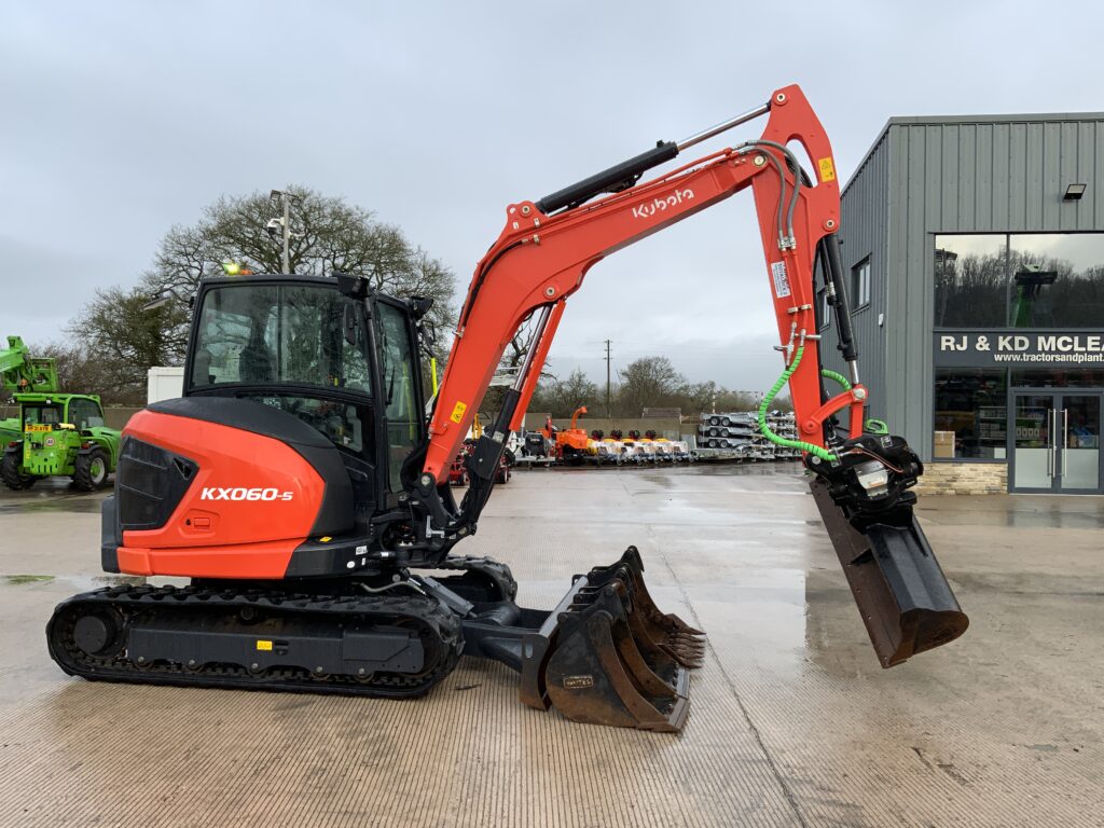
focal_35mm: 29
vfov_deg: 48.2
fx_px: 925
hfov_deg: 61.7
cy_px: 414
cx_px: 552
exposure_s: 1/324
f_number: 1.8
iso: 16
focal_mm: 3
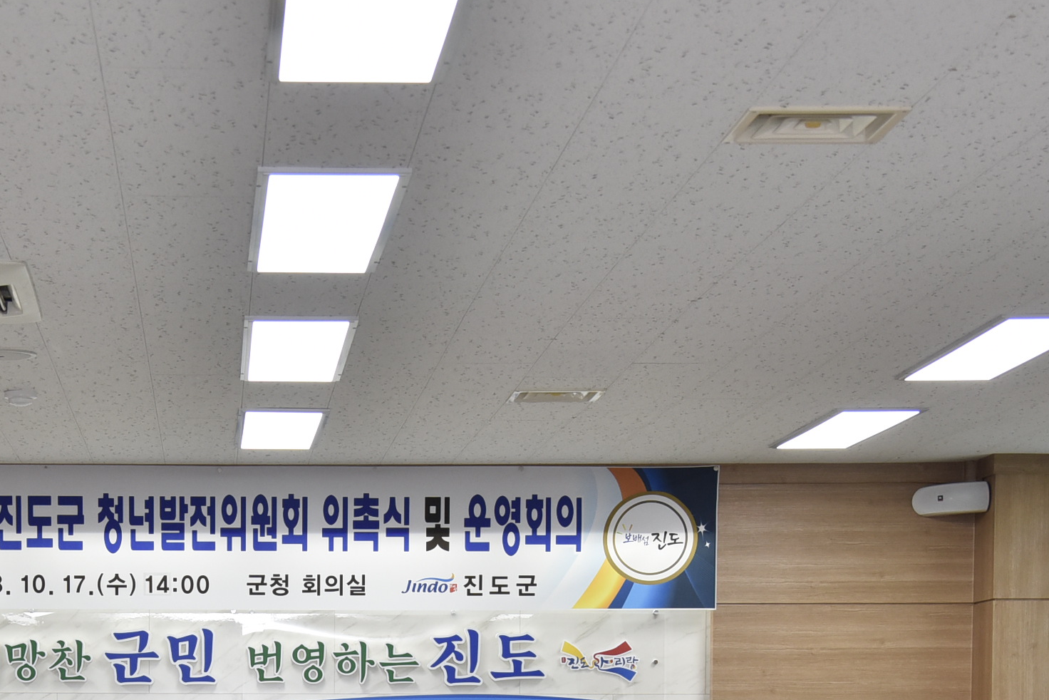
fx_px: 2769
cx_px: 245
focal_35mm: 95
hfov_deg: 21.3
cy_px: 861
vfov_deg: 13.9
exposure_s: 1/125
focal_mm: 38
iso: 800
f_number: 4.5
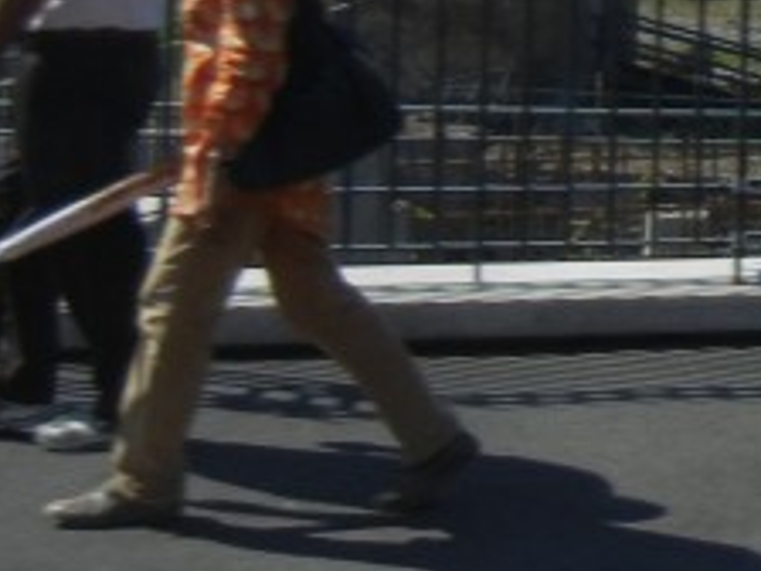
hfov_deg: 12.6
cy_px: -336
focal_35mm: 137
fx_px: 3012
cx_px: 1542
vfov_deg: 10.4
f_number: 7
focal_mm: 5.4
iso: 160
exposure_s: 1/290
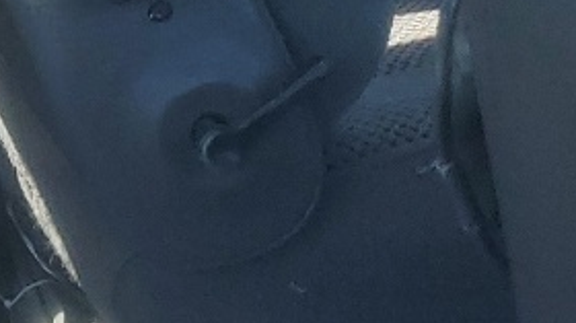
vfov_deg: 7.2
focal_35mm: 162
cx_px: -537
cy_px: -319
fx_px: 2472
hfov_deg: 12.0
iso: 50
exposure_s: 1/370
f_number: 1.5
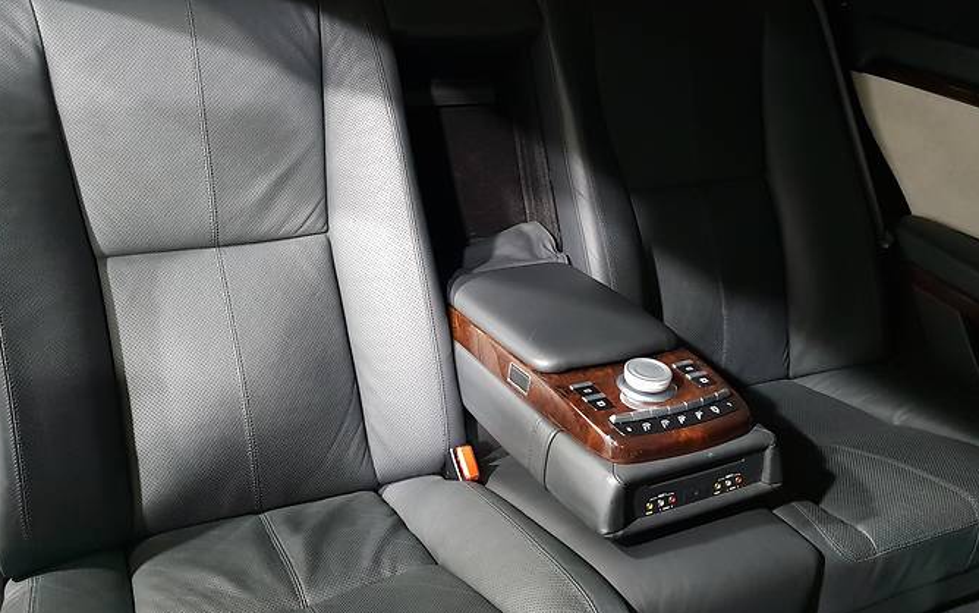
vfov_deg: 38.3
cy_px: 264
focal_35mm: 33
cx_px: 454
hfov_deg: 58.1
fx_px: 881
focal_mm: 4.3
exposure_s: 1/20
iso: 320
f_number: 1.5
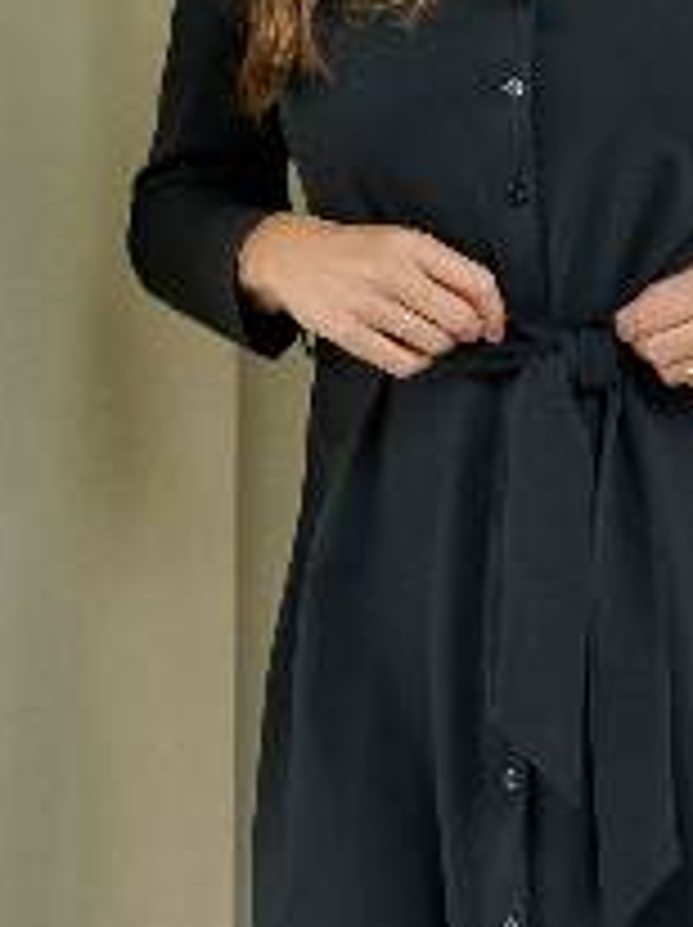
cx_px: 765
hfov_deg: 10.0
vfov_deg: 13.4
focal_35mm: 147
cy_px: 734
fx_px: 3932
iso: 640
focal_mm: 45
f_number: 4
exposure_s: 1/160
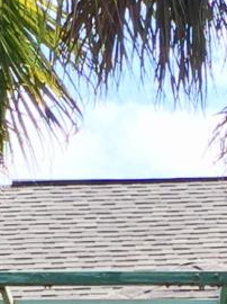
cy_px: 427
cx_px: 223
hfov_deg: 6.9
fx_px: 1883
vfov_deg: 9.0
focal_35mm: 215
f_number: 2.2
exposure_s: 1/421
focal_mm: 4.15
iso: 32
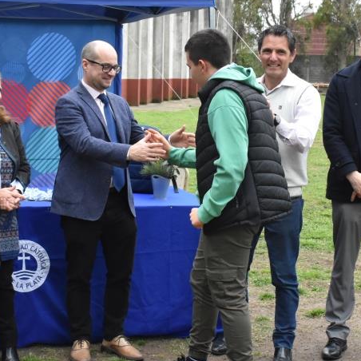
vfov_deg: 22.2
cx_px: 211
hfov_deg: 22.2
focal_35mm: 78
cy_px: 149
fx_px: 920
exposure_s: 1/320
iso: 2000
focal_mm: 27
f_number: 9
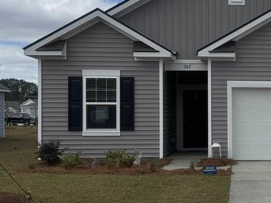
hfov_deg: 28.4
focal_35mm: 64
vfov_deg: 22.9
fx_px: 501
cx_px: 272
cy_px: 112
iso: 80
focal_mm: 6.76
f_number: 1.78
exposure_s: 1/7937
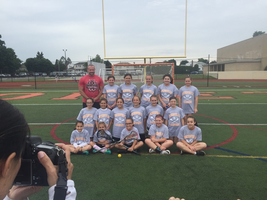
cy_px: 100
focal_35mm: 29
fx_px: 224
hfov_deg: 61.7
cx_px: 134
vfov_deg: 48.2
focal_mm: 4.15
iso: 32
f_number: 2.2
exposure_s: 1/670
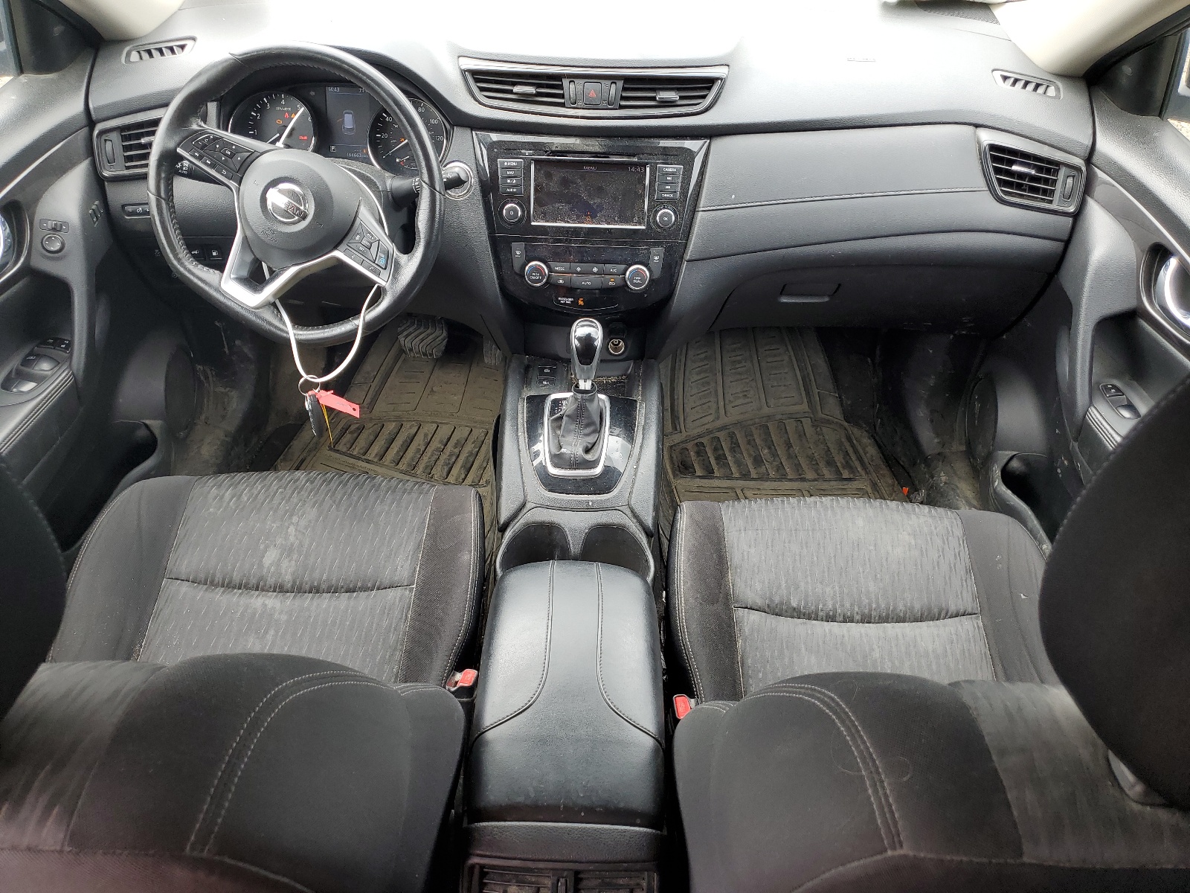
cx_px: 595
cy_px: 446
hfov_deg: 67.3
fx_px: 894
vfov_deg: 53.1
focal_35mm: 26
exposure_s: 1/185
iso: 50
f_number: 1.5
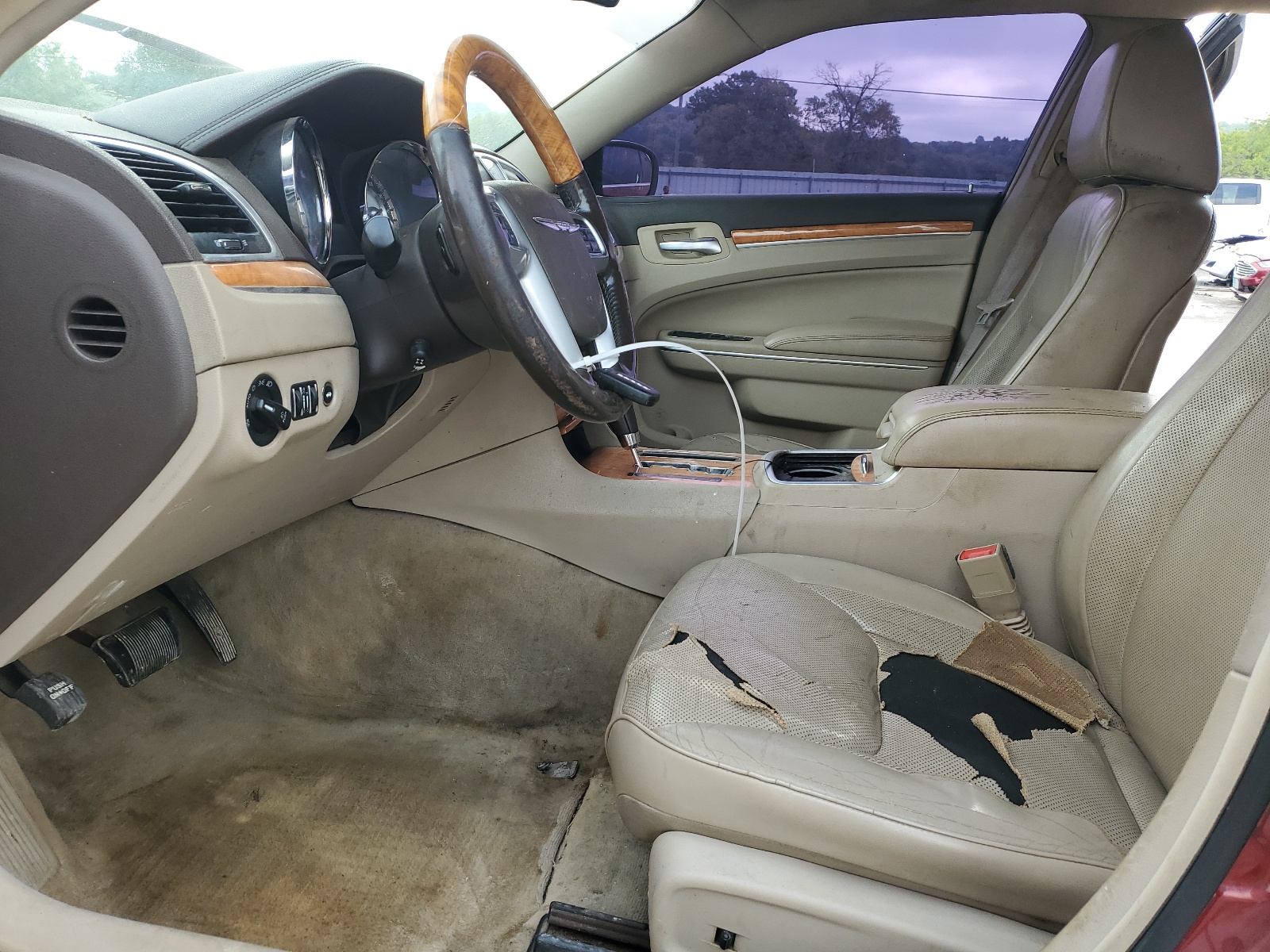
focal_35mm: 26
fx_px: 954
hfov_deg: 67.3
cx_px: 635
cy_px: 476
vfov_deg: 53.1
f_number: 1.5
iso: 50
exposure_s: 1/278
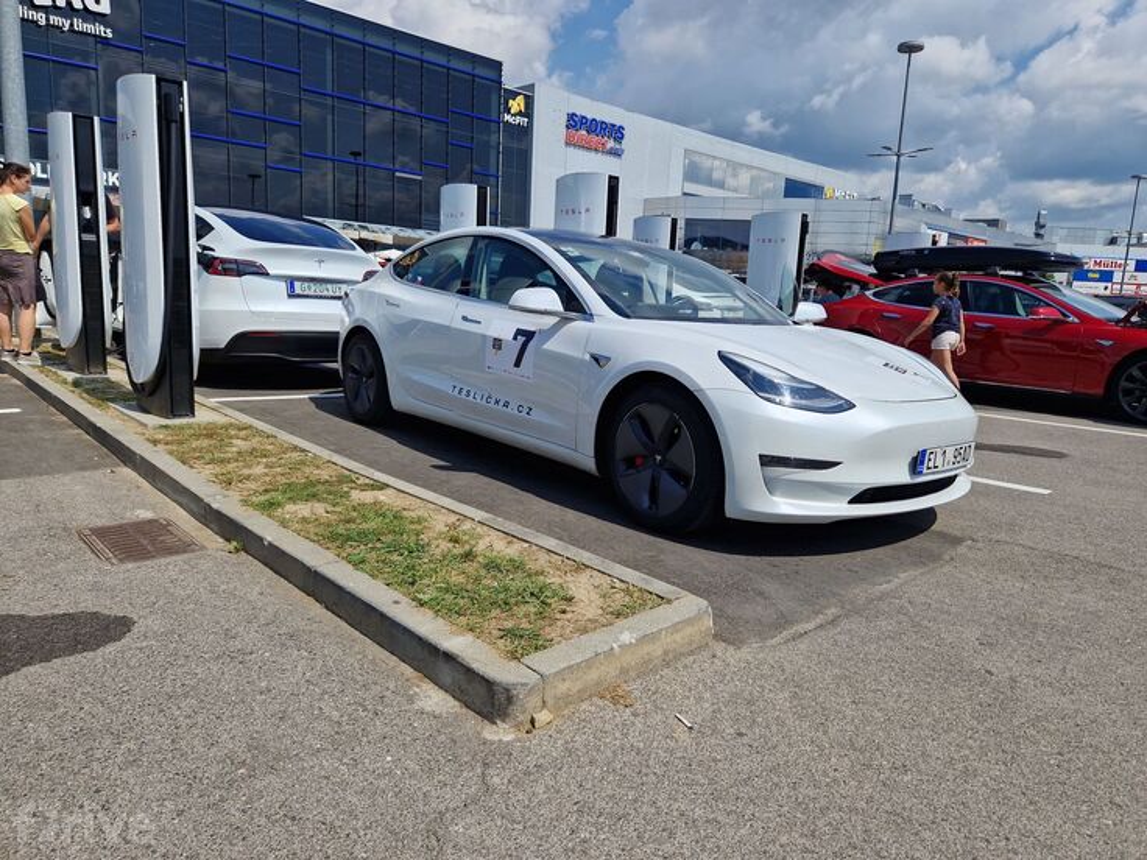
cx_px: 574
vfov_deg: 58.9
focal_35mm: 23
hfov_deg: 73.9
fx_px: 762
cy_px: 430
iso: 50
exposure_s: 1/2840
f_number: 1.8
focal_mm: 5.4
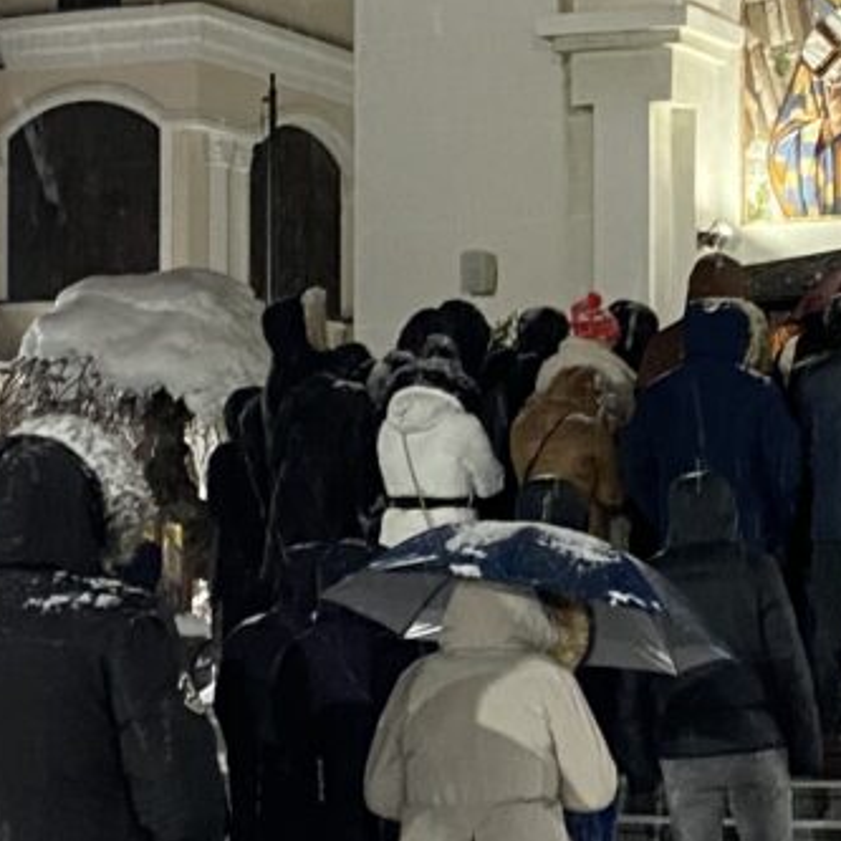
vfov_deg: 16.4
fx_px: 2914
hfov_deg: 16.3
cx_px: 710
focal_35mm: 106
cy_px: 498
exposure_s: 1/25
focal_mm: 4.25
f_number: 1.8
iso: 500
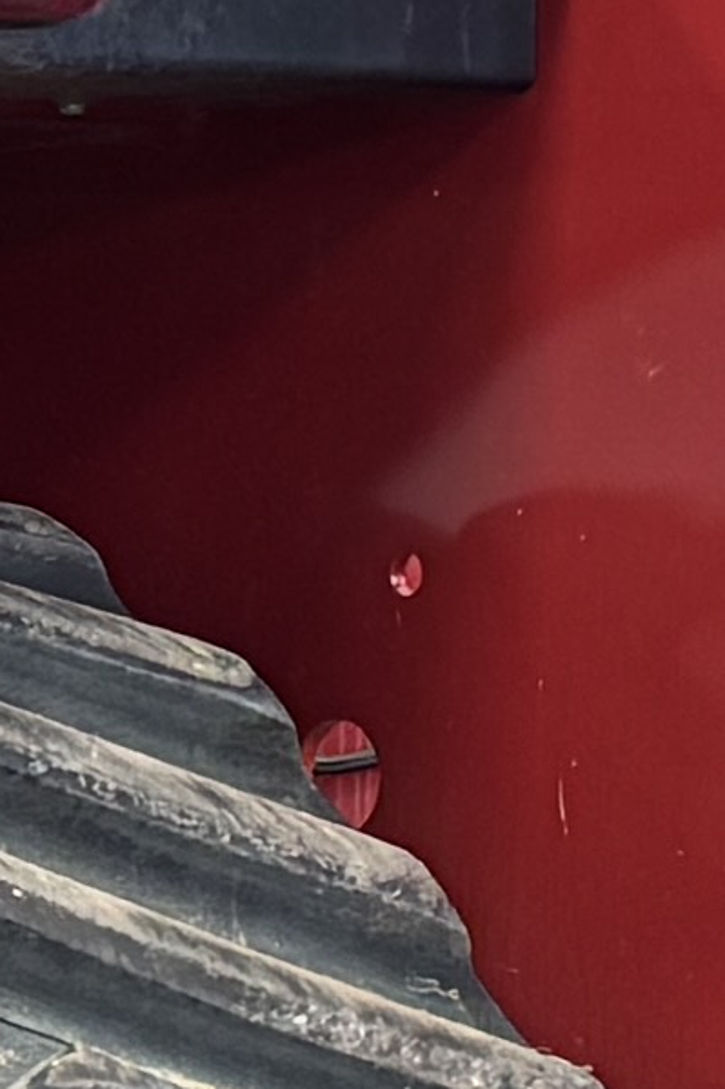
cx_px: -554
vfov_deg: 8.0
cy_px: 891
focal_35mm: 258
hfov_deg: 5.3
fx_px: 7798
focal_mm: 5.96
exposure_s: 1/60
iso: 250
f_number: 1.6
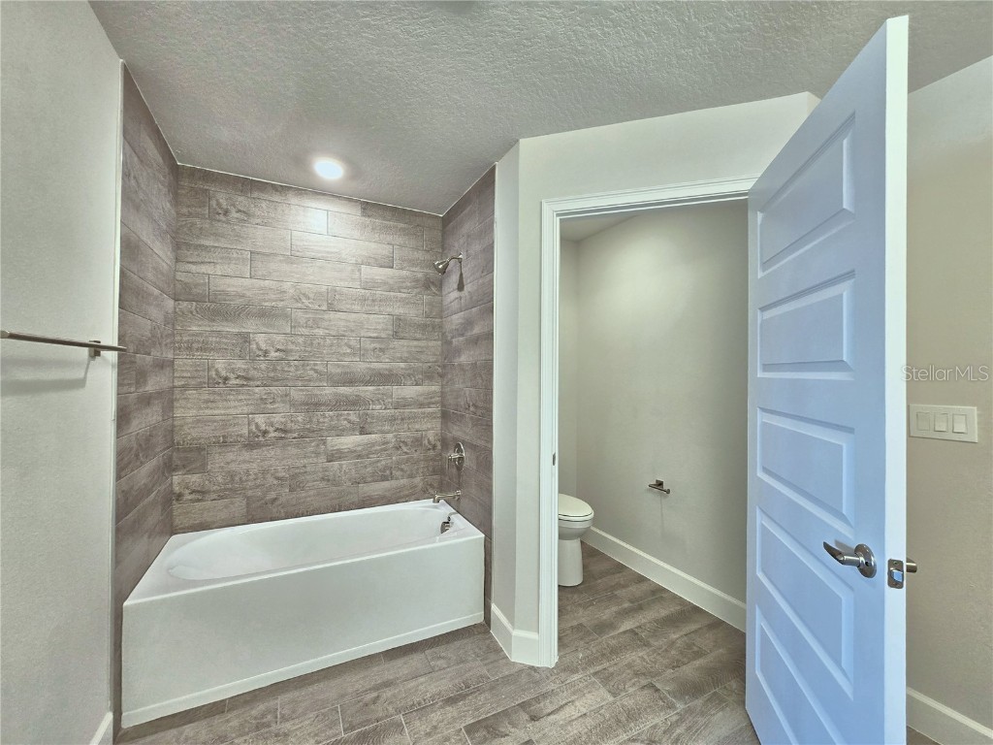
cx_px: 496
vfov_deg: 89.9
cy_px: 372
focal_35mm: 13
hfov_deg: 106.2
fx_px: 373
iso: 200
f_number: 2.2
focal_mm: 2.2
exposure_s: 1/60
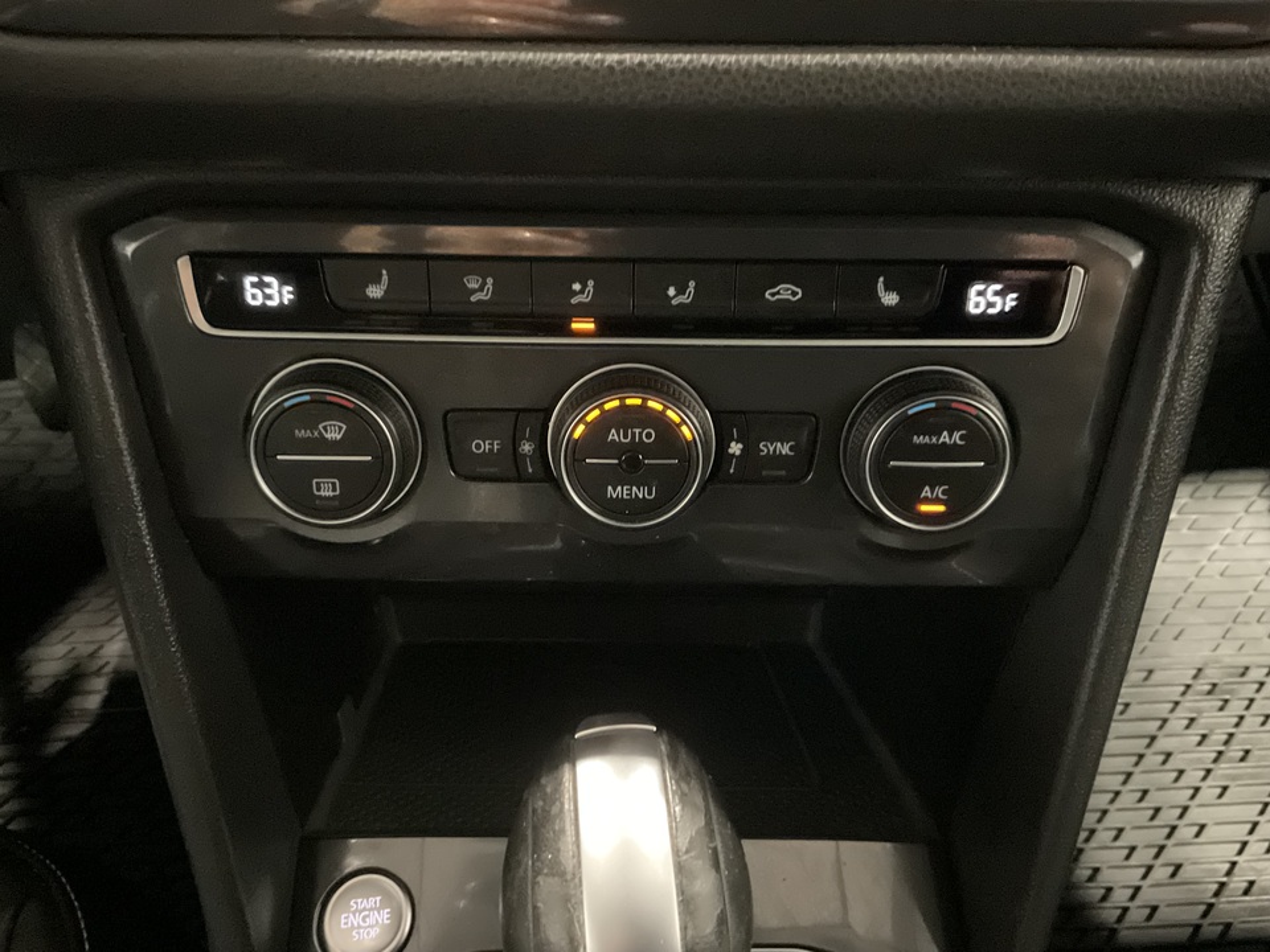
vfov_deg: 48.2
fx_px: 1064
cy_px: 476
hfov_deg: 61.7
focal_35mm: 29
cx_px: 635
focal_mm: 3
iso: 1600
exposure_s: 1/17
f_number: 1.8
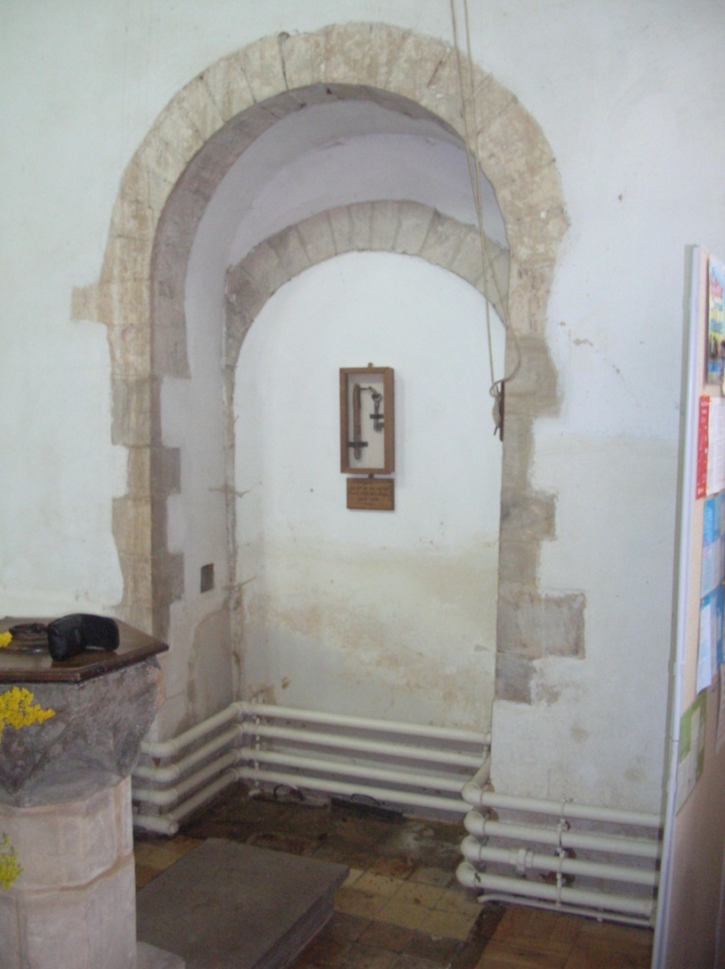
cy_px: 484
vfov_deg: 52.7
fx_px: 979
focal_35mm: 35
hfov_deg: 40.6
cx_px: 362
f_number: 2.8
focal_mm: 5.8
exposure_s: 1/6
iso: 200
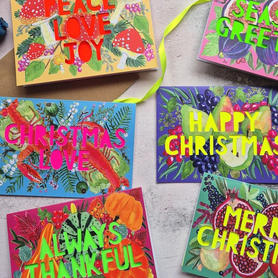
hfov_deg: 48.2
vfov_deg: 47.3
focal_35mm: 34
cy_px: 83
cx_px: 165
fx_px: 309
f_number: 1.8
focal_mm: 5.4
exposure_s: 1/180
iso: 100
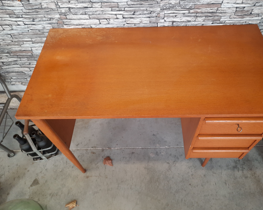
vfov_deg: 53.2
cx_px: 144
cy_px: 102
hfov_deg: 63.9
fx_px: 210
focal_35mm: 27
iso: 125
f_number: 2
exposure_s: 1/50
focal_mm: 4.6
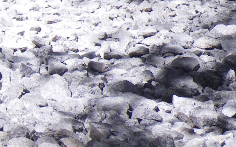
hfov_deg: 11.7
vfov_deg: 7.3
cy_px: -184
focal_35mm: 171
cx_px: -115
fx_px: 1100
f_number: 5
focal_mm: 7.5
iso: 50
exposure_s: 1/160
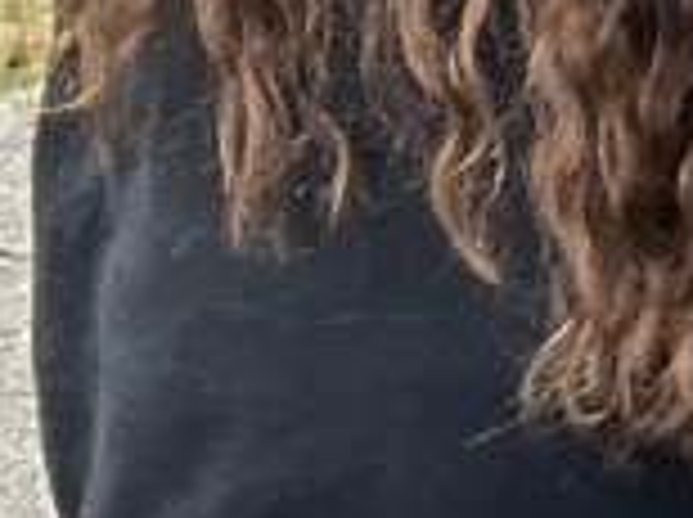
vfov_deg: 7.3
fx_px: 3858
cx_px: 1899
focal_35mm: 193
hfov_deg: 8.8
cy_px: -617
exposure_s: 1/122
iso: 25
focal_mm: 3
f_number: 1.8
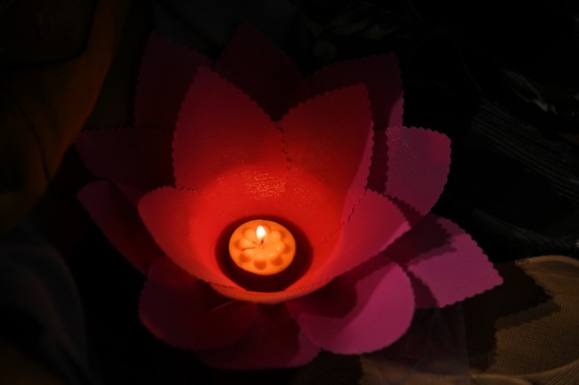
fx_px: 1928
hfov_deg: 17.1
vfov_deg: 11.4
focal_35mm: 120
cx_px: 290
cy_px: 192
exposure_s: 1/160
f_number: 4
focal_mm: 120
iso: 400
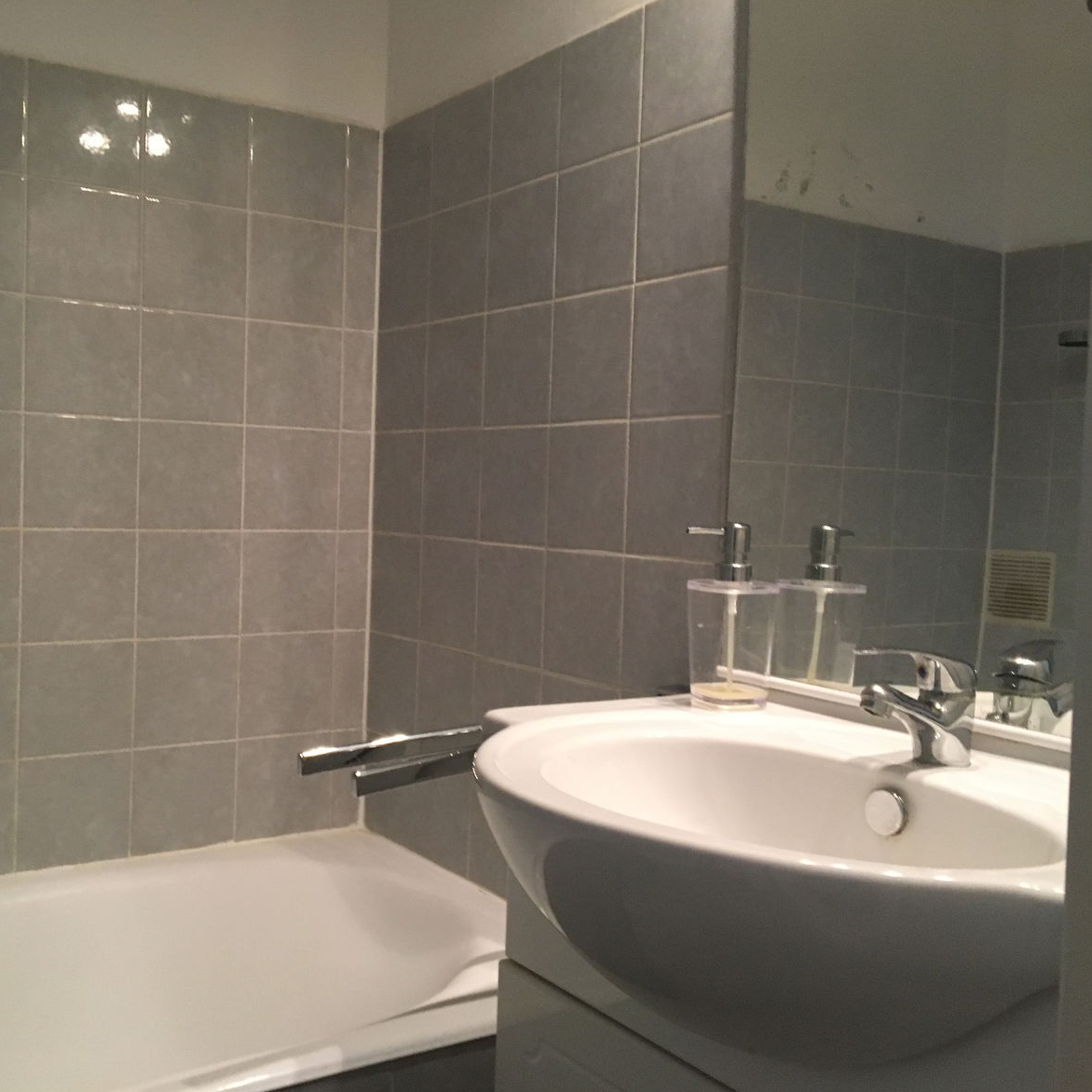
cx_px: 475
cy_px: 543
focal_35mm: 35
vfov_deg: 47.2
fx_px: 1249
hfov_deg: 47.1
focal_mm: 4.15
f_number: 2.2
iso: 200
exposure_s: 1/33
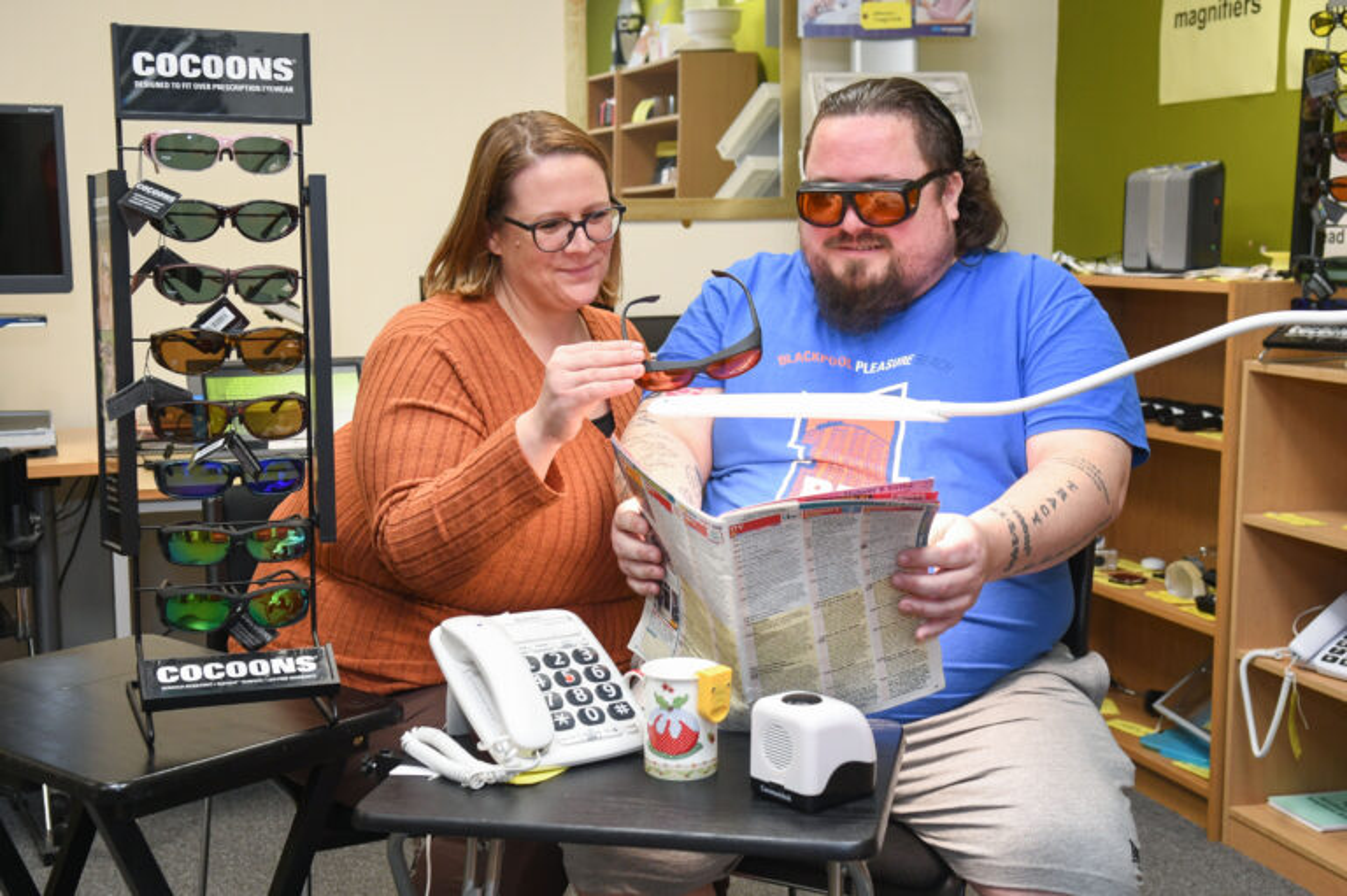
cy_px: 448
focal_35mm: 45
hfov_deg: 43.6
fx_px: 1683
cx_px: 674
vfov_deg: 29.8
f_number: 4
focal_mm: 30
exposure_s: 1/125
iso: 1250
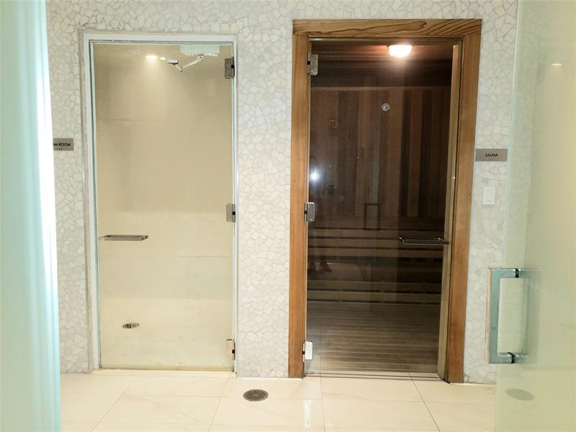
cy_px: 216
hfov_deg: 67.3
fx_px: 433
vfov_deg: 53.1
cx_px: 288
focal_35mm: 26
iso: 125
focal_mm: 4.3
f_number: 1.5
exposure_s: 1/20
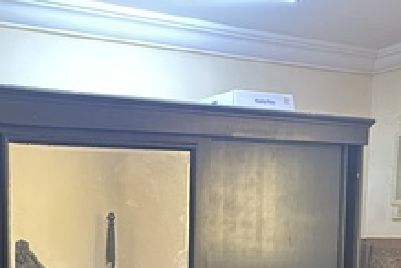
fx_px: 579
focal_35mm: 52
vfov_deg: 24.4
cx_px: 3
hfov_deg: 34.8
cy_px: 289
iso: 400
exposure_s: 1/60
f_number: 1.78
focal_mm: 6.86
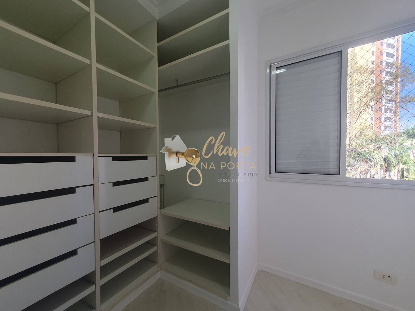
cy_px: 156
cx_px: 208
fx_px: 156
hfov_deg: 106.2
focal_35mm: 13
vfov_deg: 89.9
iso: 50
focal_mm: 1.8
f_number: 2.2
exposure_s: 1/120
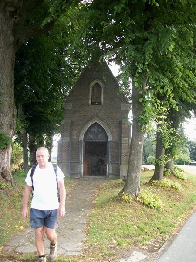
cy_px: 131
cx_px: 98
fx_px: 242
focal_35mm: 32
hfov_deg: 44.2
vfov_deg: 56.8
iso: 80
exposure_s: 1/160
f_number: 2.9
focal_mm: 5.7
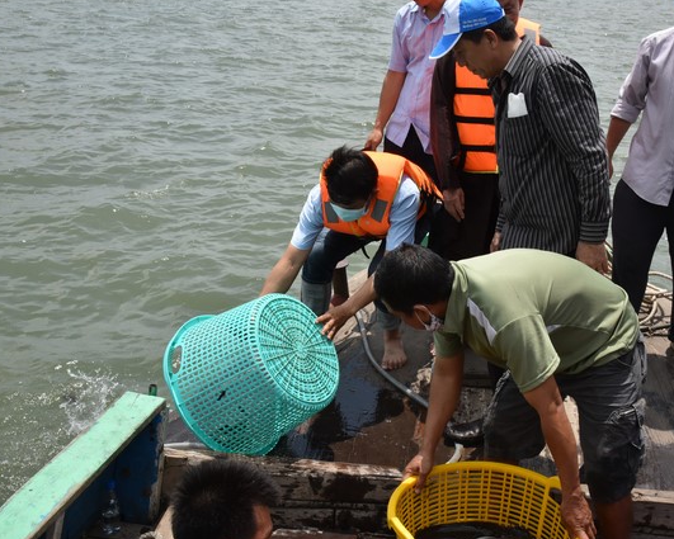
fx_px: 918
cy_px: 271
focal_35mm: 46
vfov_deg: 32.8
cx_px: 400
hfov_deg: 40.2
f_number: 16
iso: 1600
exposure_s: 1/1000
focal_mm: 40
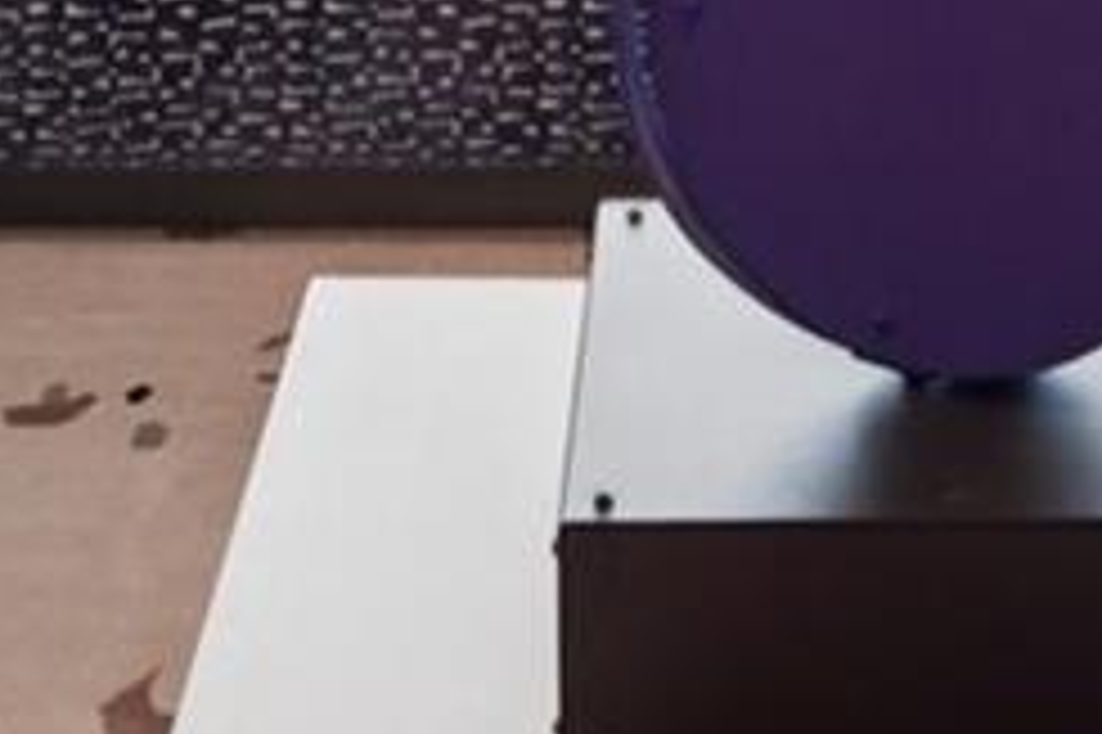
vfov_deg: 7.5
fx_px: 4803
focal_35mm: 157
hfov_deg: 13.0
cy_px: -1603
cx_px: 846
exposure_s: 1/30
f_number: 9
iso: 200
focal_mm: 24
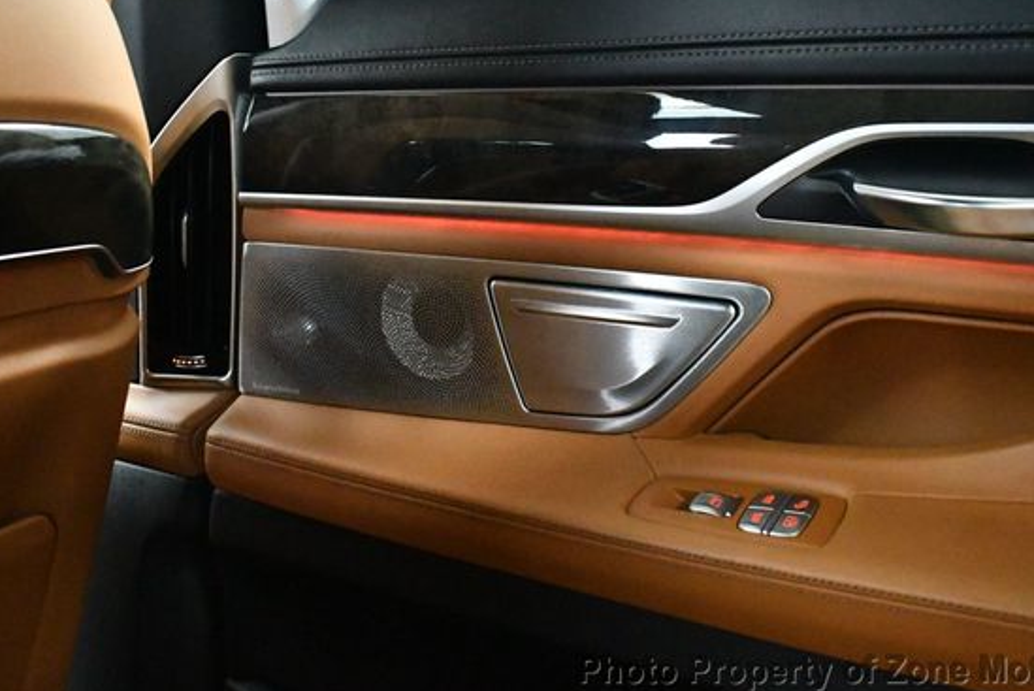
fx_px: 1207
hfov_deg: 46.3
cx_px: 556
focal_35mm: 42
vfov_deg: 31.9
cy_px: 303
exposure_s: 1/60
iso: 12800
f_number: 3.5
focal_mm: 18
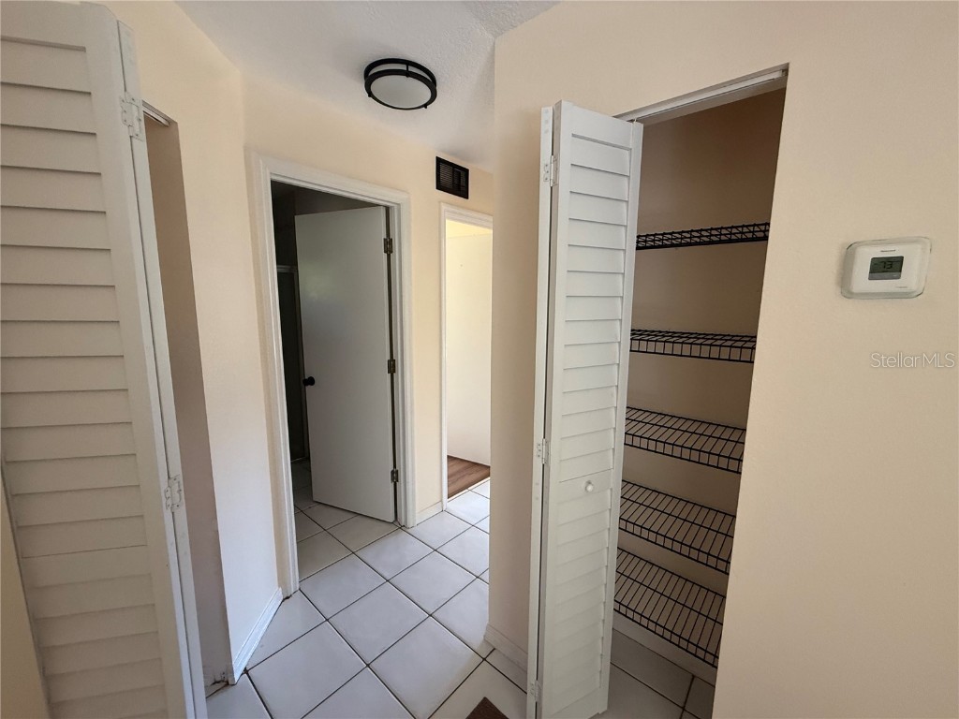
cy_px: 360
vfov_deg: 85.7
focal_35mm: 14
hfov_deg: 102.1
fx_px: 388
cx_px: 480
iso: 320
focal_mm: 2.22
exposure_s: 1/99
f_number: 2.2
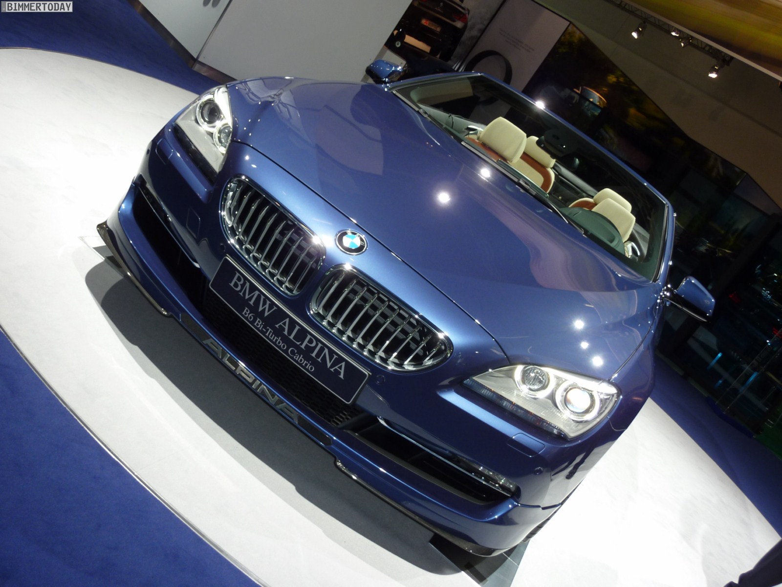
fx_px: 791
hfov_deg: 52.6
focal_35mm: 35
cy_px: 294
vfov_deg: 40.7
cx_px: 391
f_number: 3.5
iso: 100
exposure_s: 1/30
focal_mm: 5.7
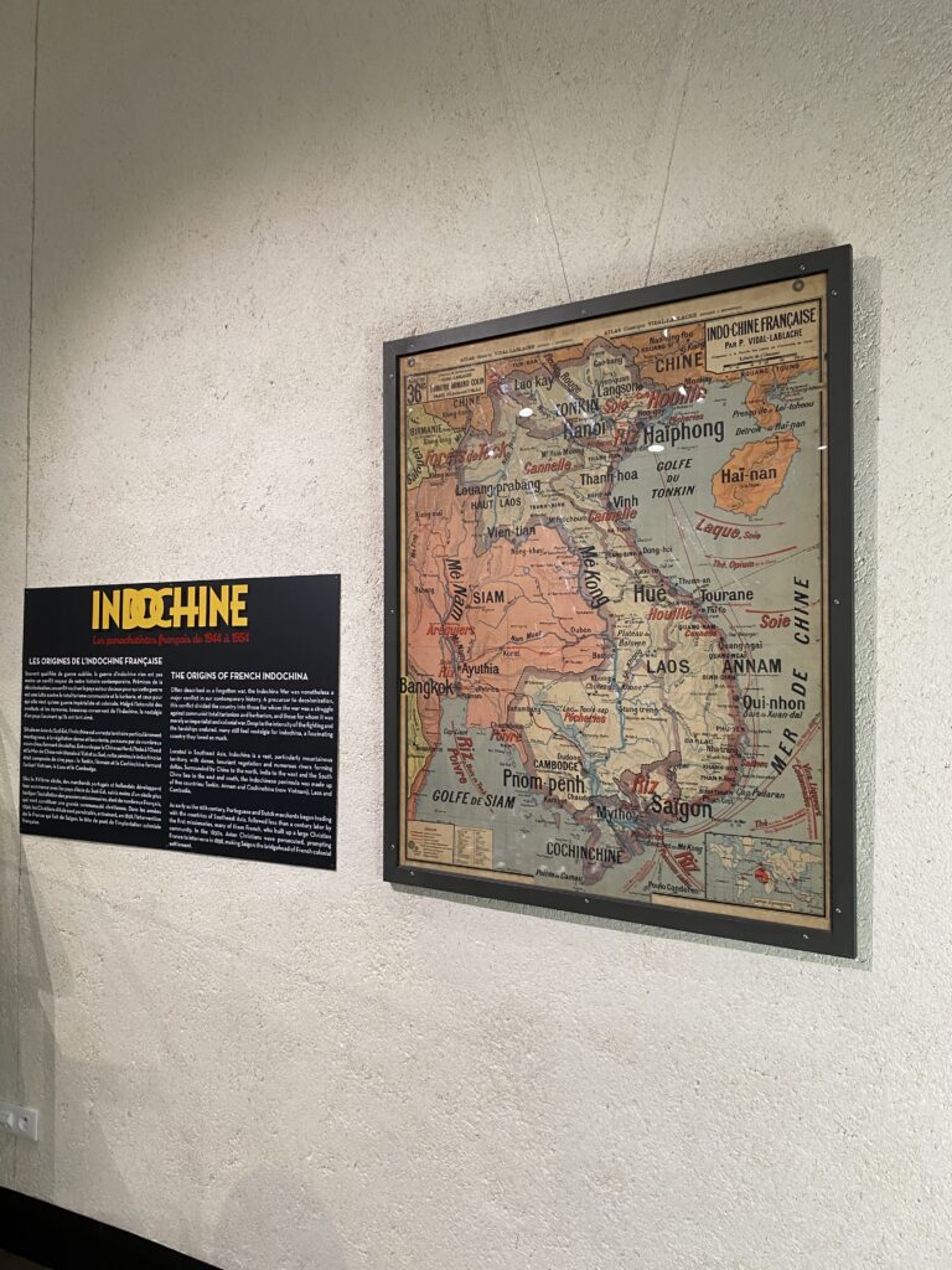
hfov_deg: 53.1
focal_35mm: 26
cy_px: 635
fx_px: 953
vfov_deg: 67.3
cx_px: 476
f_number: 1.8
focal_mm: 4.25
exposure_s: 1/54
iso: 125
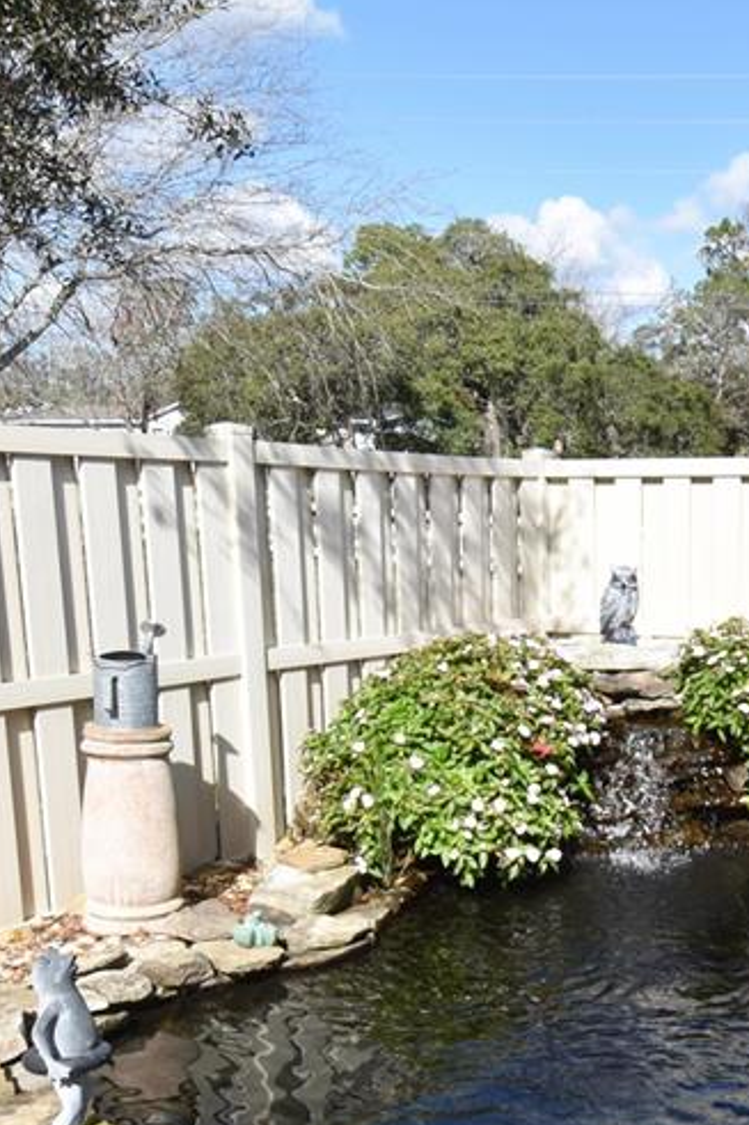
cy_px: 802
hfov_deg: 29.0
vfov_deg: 43.5
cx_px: 710
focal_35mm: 44
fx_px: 1374
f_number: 9
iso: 100
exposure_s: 1/200
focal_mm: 12
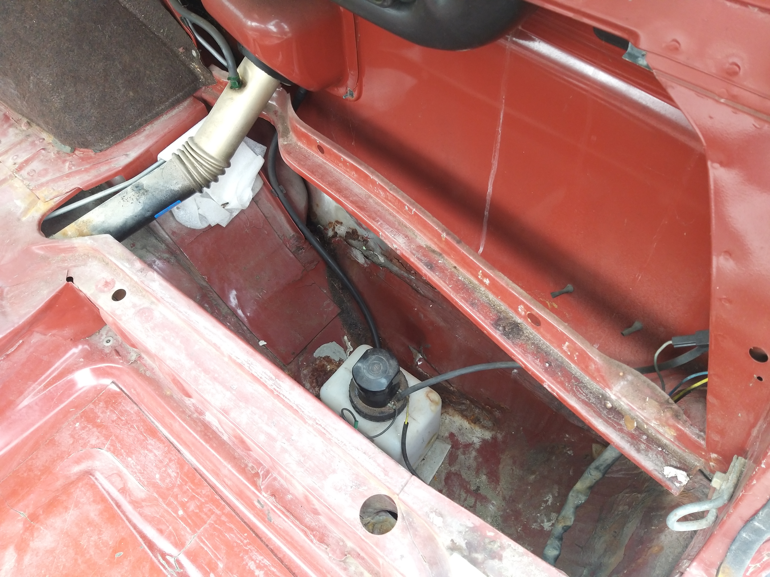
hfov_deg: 65.3
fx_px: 601
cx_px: 385
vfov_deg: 51.4
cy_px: 288
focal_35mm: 27
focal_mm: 3.93
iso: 80
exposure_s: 1/100
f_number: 1.7
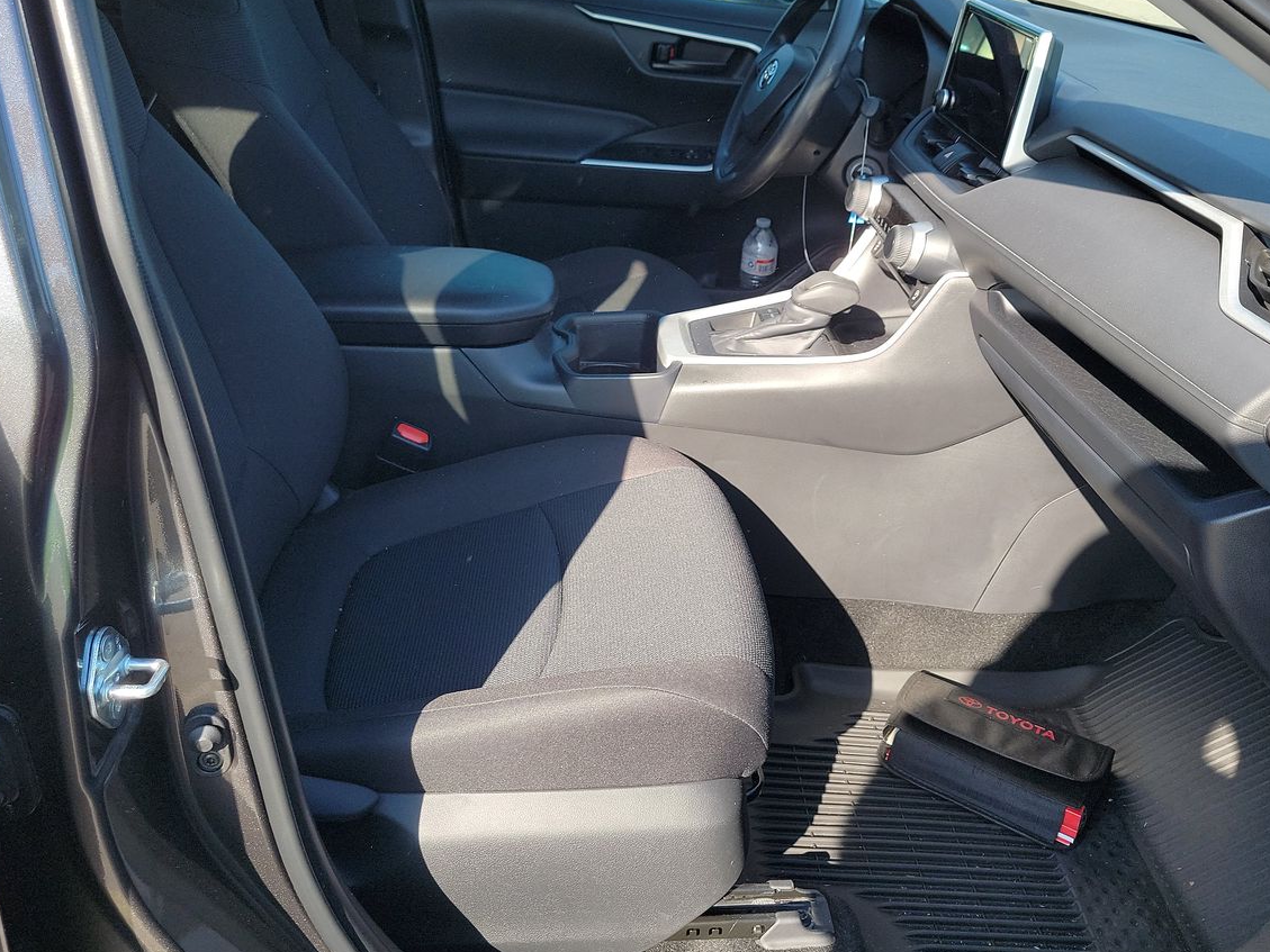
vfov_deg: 41.4
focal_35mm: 34
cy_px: 338
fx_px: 1248
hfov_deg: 53.8
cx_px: 706
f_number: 1.8
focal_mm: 6.7
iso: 50
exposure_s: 1/159
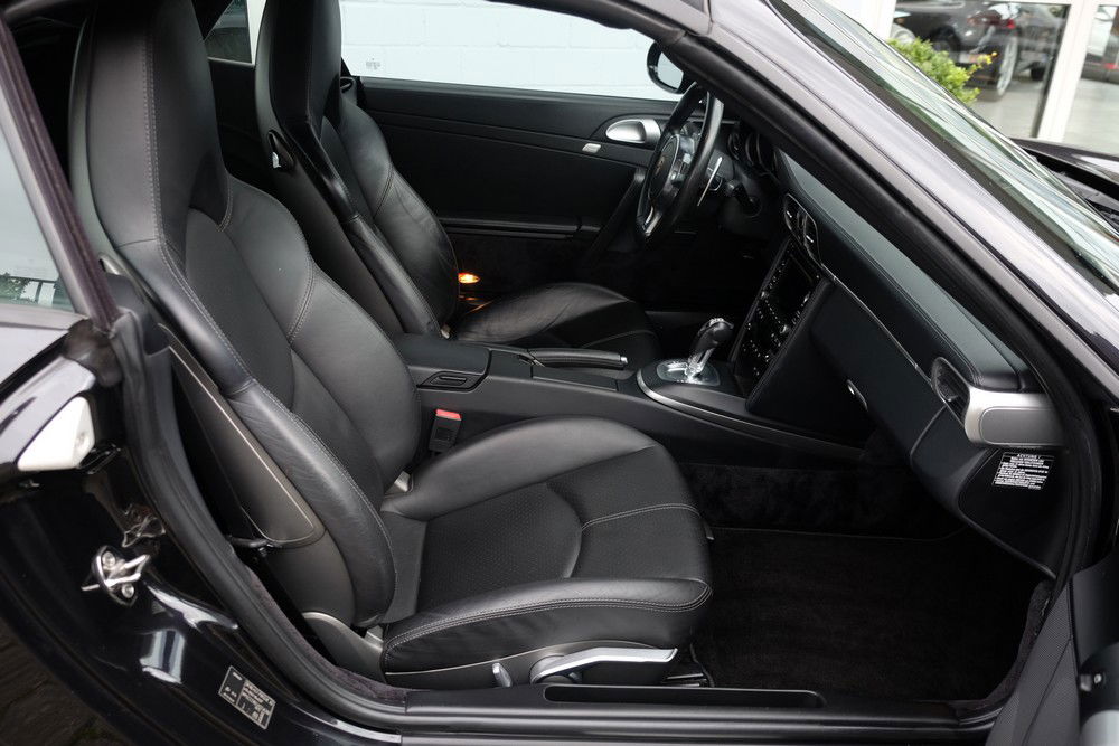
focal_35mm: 31
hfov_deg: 60.3
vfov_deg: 42.3
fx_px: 964
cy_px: 373
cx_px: 560
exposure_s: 1/60
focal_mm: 20.5
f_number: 4
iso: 400
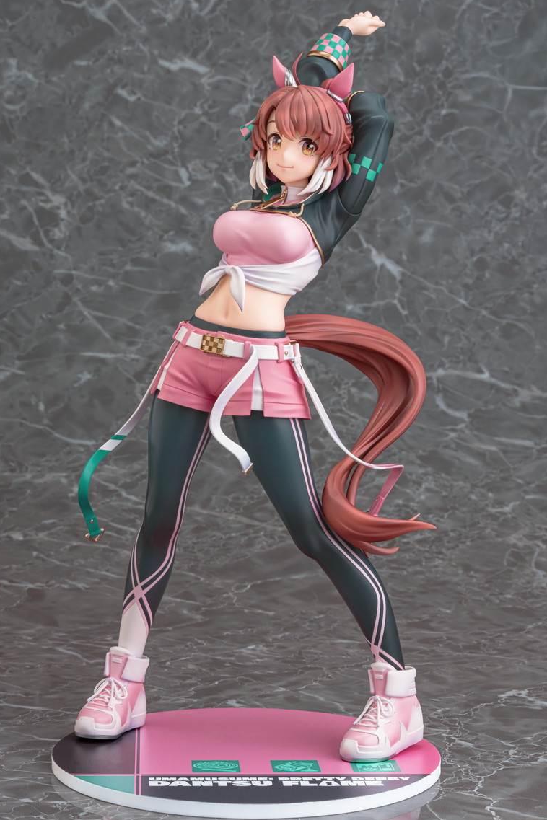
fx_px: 1276
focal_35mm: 56
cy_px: 414
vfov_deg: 35.6
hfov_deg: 24.2
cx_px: 274
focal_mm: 64
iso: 200
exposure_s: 1/100
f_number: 22
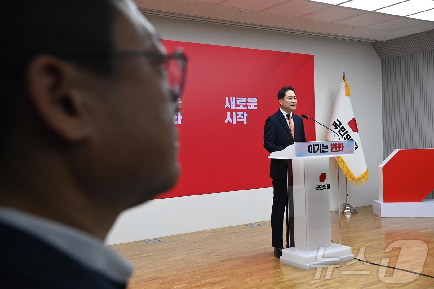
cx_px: 217
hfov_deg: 48.5
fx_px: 482
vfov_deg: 33.4
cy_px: 144
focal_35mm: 40
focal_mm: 40
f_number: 6.3
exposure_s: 1/320
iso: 1000
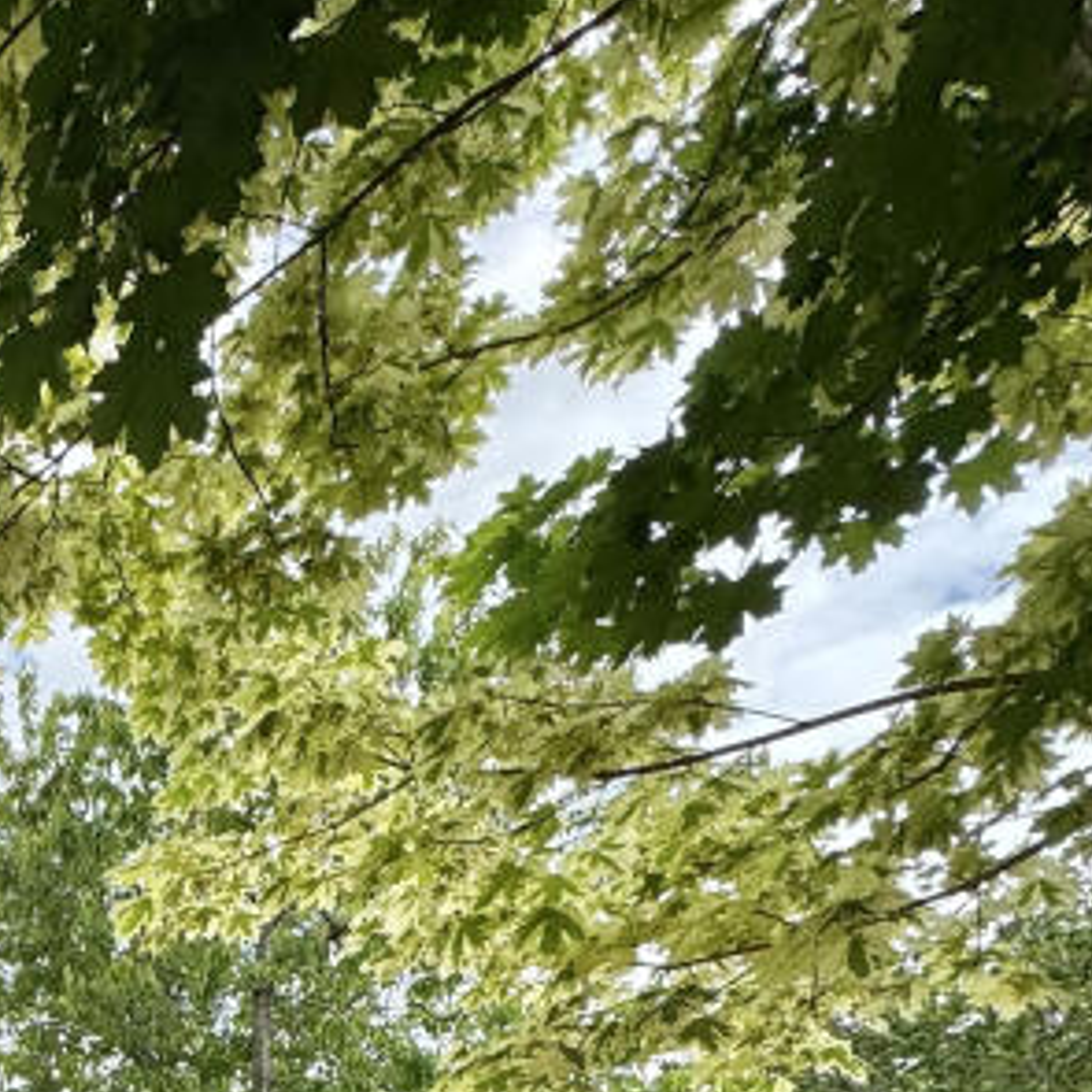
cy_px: 1381
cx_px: -352
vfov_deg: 31.3
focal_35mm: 43
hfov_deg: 30.3
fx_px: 1535
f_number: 2.2
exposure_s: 1/1395
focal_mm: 2.22
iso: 50
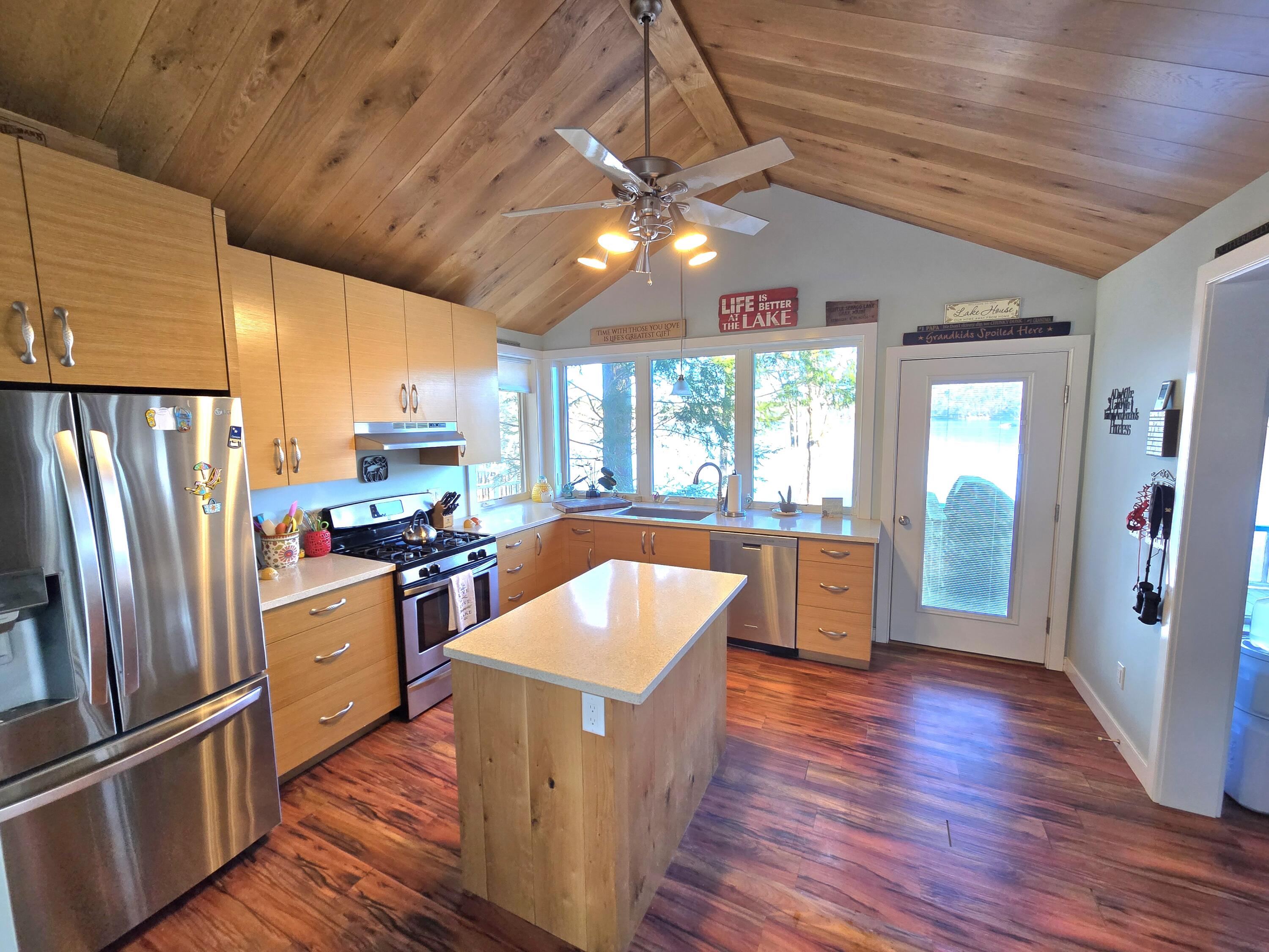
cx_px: 634
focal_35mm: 13
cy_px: 476
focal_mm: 2.2
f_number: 2.2
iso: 125
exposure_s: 1/60.2
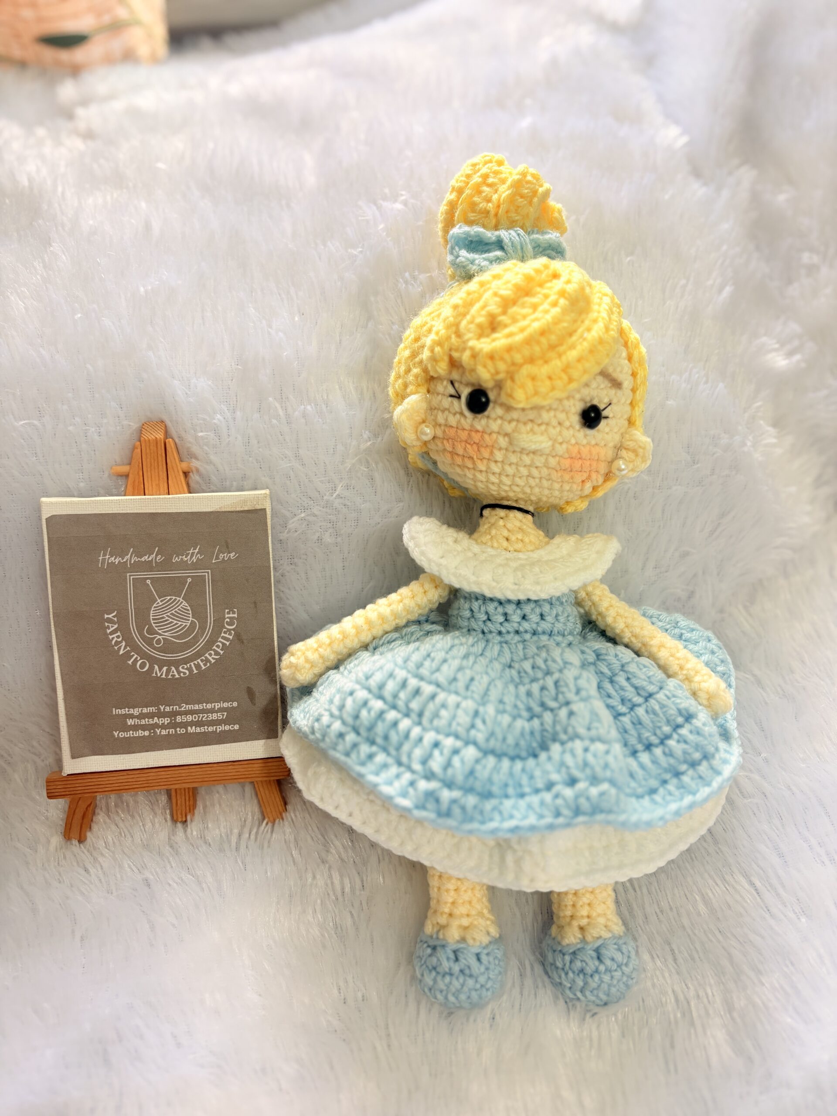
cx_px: 418
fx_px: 838
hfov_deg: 53.1
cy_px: 558
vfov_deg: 67.3
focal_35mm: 26
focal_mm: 5.96
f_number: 1.6
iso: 125
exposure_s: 1/100
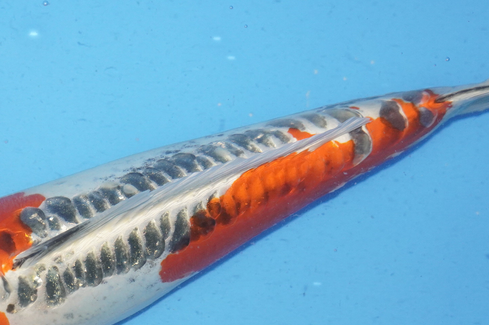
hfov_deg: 17.5
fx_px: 1575
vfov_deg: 11.7
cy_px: 279
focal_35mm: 116
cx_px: 118
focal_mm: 37
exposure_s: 1/160
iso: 1250
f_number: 4.5
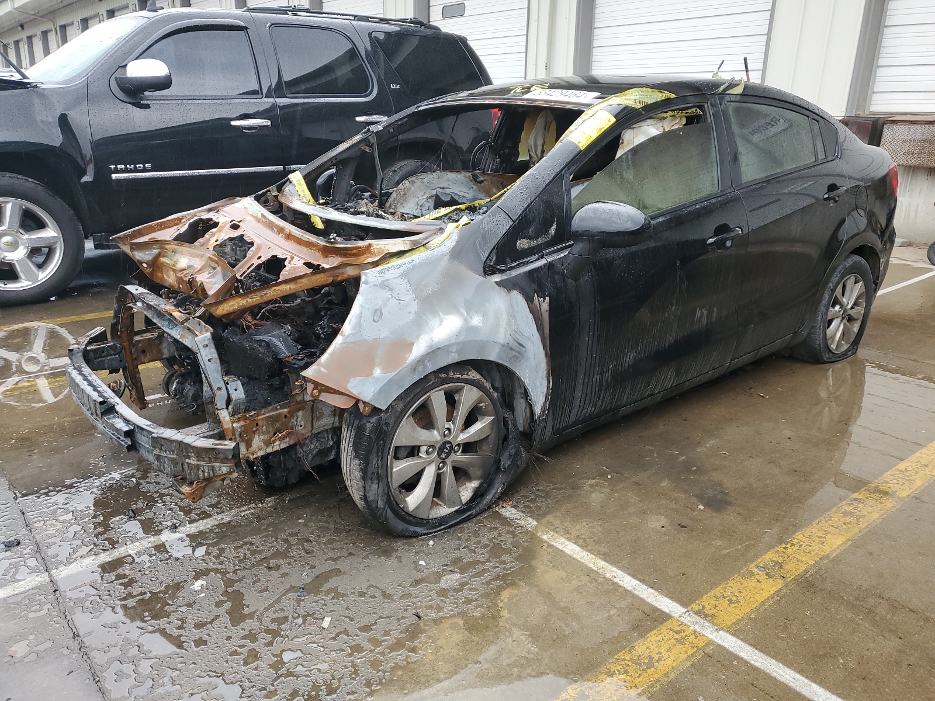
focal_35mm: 26
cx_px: 468
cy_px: 350
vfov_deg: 53.1
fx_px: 702
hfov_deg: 67.3
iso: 67
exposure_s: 1/120
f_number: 1.5
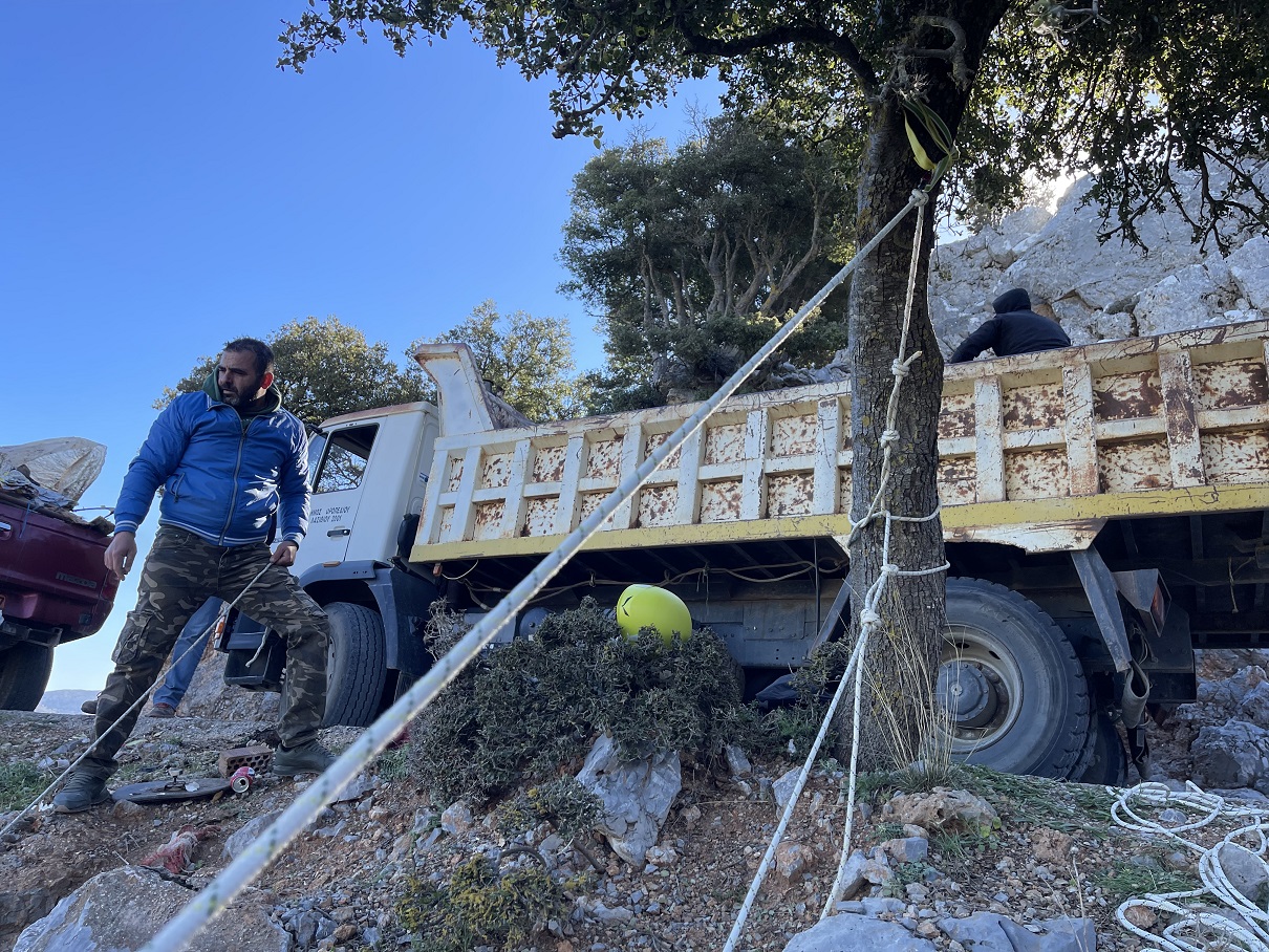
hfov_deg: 69.4
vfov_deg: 54.9
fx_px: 917
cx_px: 634
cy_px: 476
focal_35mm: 25
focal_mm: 5.1
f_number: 1.6
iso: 32
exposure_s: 1/656
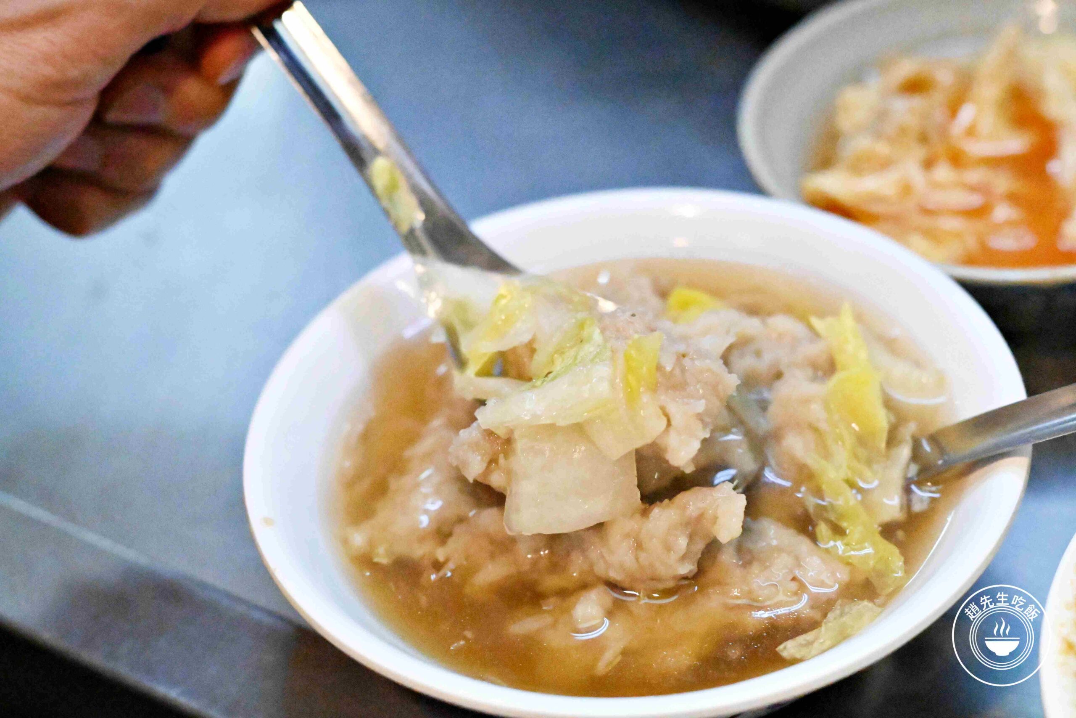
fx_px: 2242
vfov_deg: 18.2
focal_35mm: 75
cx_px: 538
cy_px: 359
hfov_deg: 27.0
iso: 20000
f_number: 3.2
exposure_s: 1/4000
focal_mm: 50
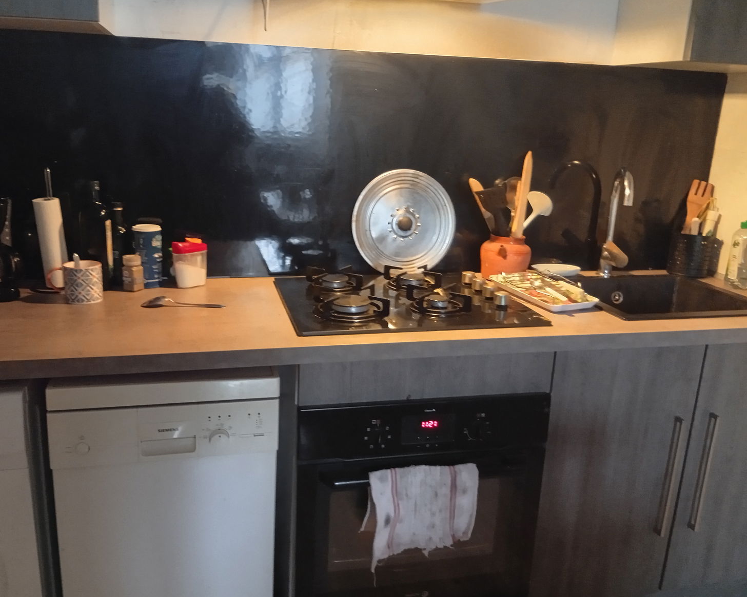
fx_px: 641
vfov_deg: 50.0
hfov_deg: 60.4
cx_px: 361
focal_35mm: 29
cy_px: 294
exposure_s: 1/16.7
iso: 1496
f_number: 1.8
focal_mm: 3.84
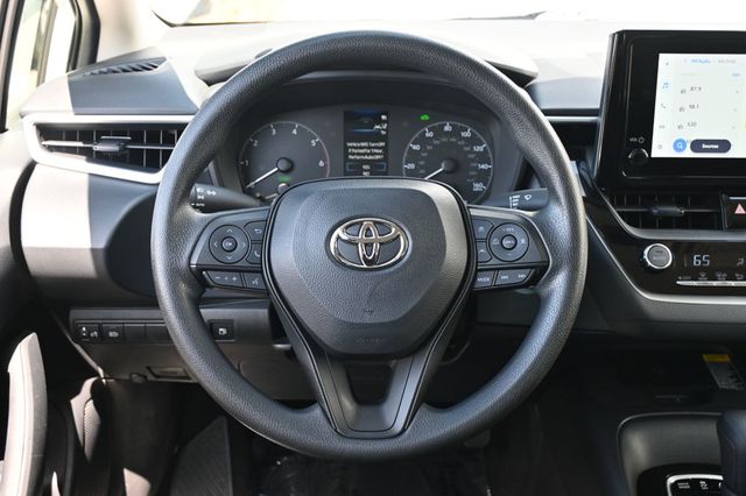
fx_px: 870
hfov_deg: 46.4
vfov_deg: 31.9
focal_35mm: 42
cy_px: 248
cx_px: 373
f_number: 4.5
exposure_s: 1/125
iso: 720
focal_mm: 28
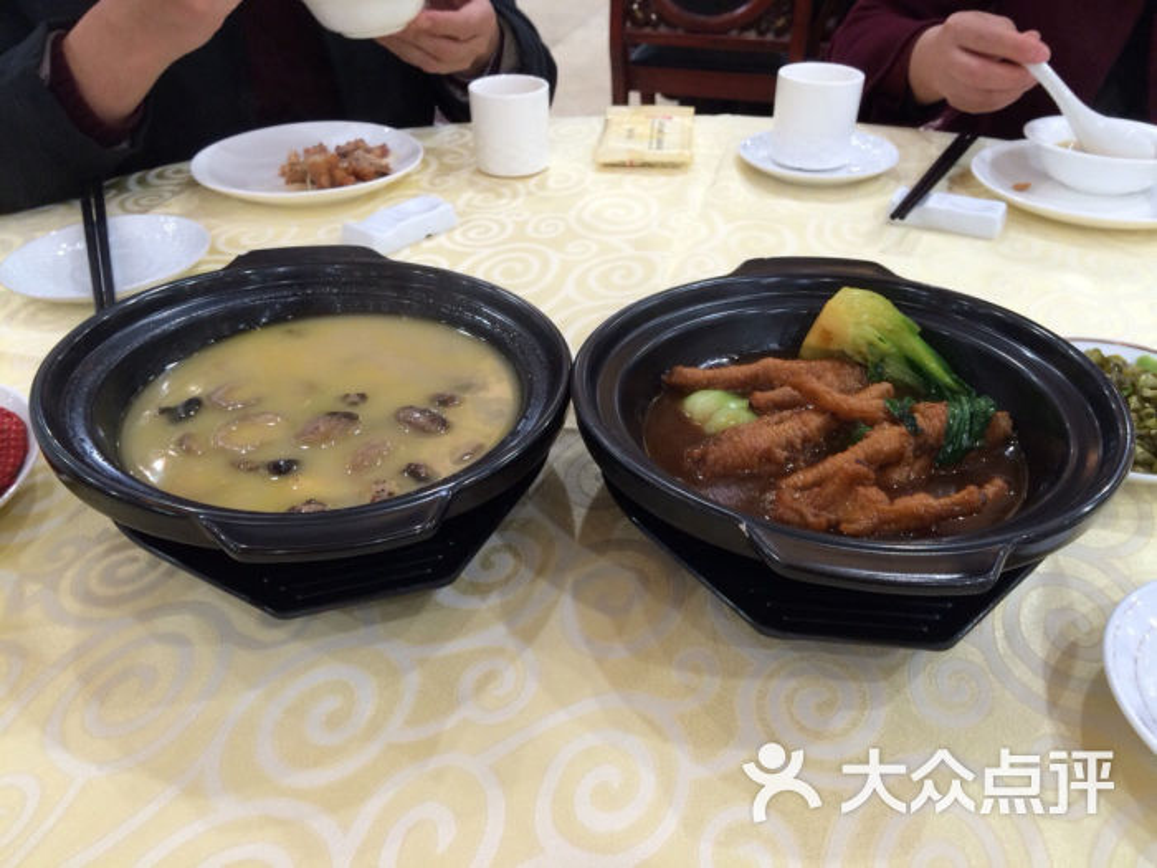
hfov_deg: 61.7
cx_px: 578
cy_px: 434
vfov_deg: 48.2
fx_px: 969
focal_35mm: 29
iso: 80
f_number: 2.2
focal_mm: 4.15
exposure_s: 1/33
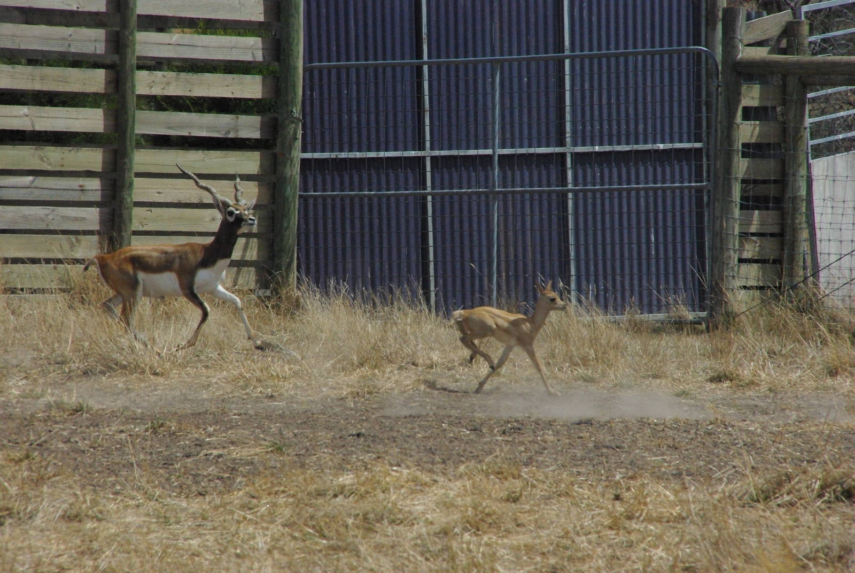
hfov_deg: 6.9
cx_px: 428
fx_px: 7133
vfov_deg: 4.6
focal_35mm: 300
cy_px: 286
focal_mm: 200
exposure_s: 1/2000
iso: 1600
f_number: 13
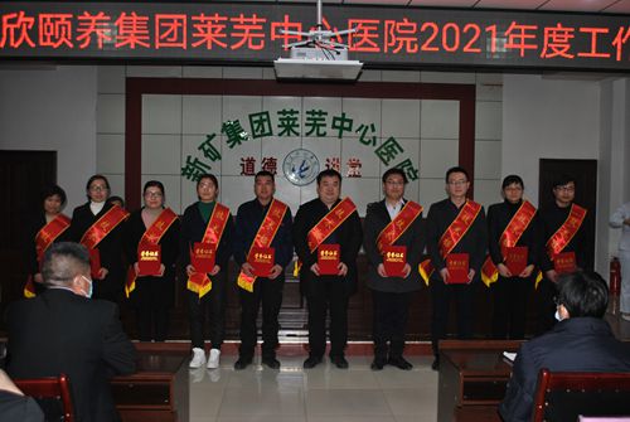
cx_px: 315
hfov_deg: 53.1
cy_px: 211
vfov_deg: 37.0
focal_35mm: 36
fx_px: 631
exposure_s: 1/60
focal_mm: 24
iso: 200
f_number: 4
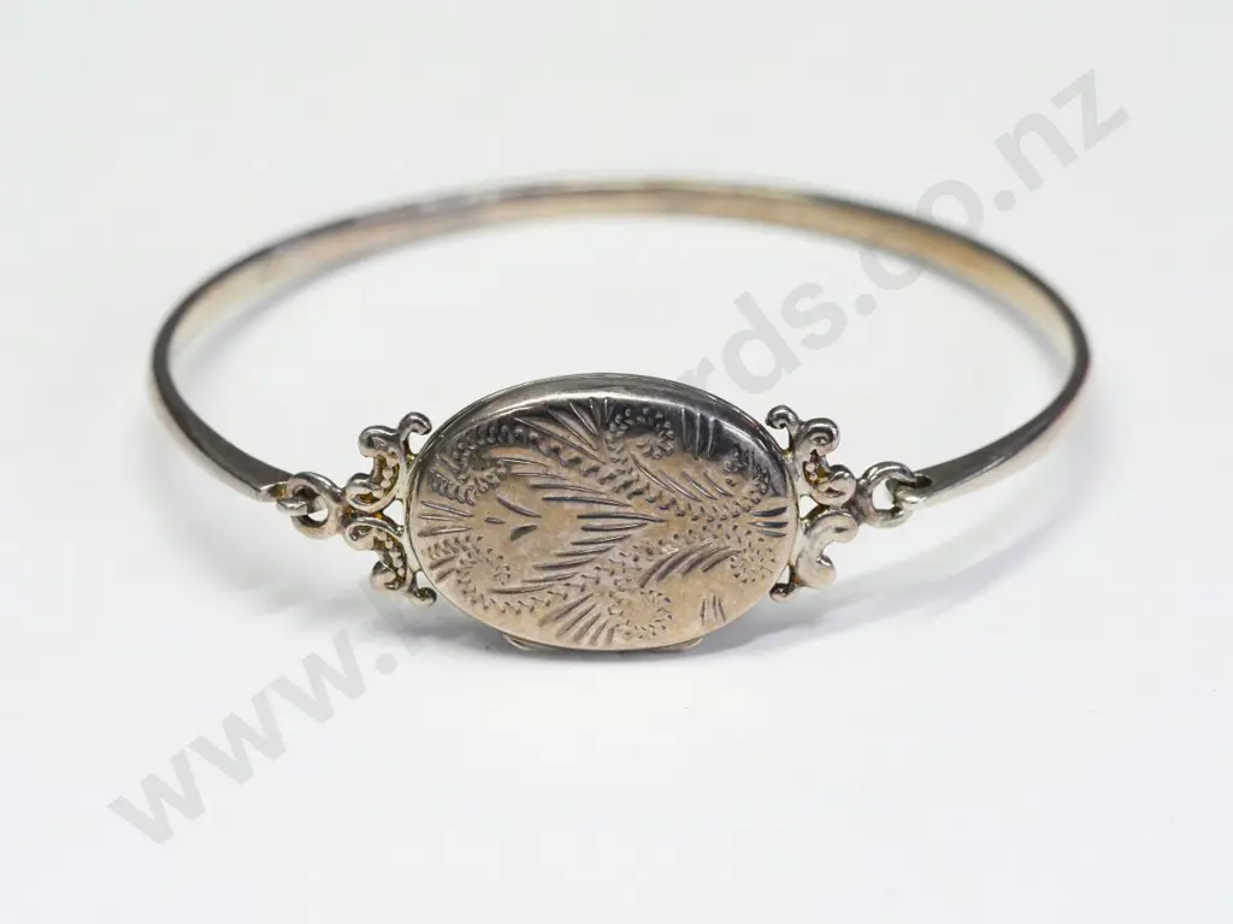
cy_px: 462
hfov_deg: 16.4
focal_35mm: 120
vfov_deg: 12.3
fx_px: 4274
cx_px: 616
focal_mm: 60
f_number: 5.6
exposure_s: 1/160
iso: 3200
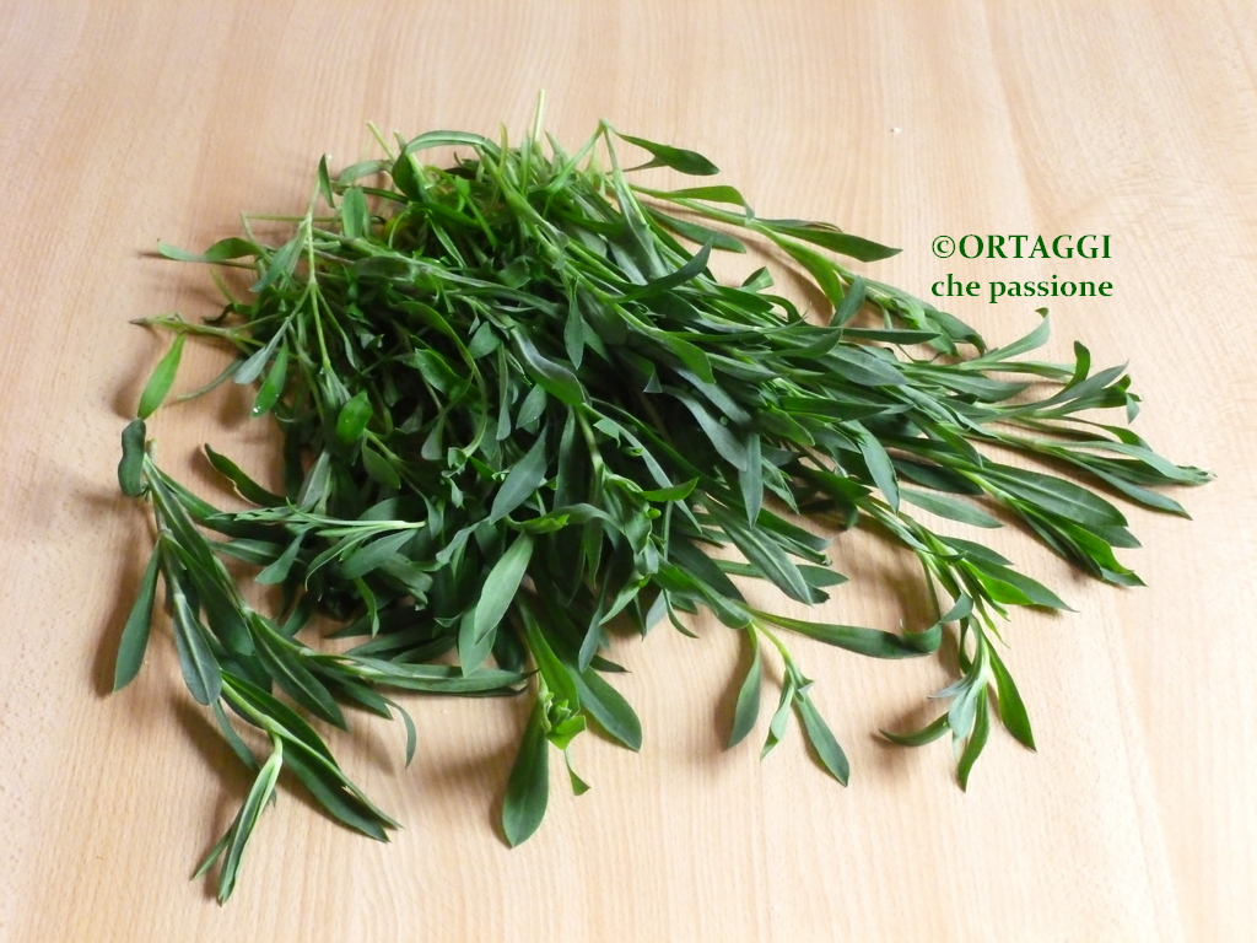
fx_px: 2506
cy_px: 472
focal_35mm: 69
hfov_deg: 28.2
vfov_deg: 21.3
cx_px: 628
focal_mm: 12.4
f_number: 4.3
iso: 800
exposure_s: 1/13
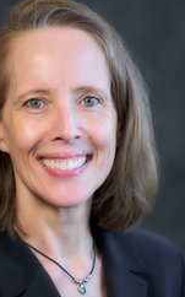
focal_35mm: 236
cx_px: 79
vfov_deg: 8.9
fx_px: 1906
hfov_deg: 5.6
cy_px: 195
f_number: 3.5
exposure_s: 1/250
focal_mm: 136
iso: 2500
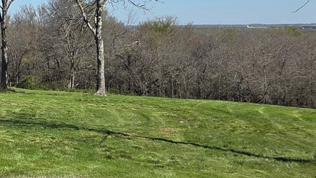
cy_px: 22
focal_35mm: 106
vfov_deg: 11.4
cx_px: -98
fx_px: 888
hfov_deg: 18.7
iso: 80
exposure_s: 1/7599
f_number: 1.8
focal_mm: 5.4
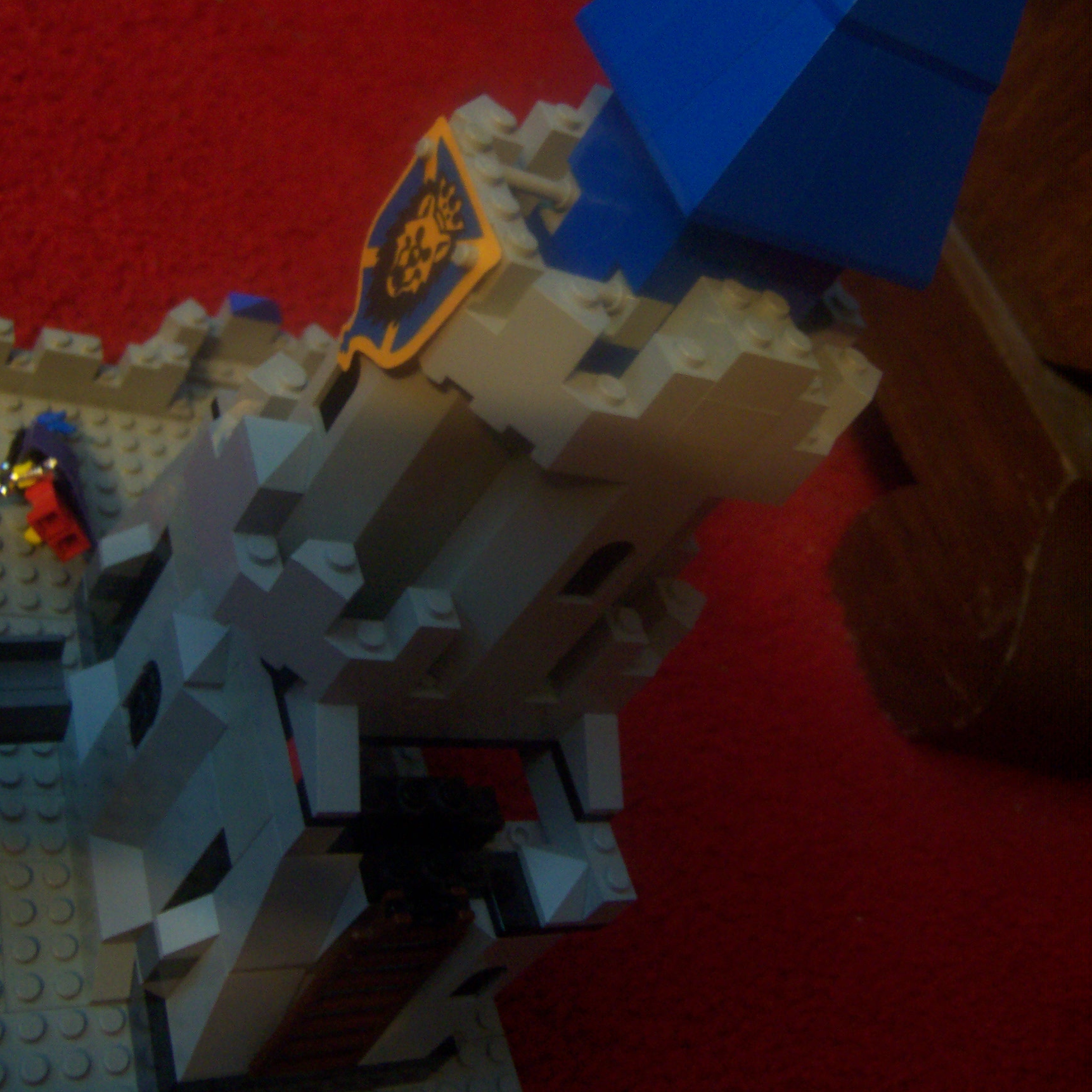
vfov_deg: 42.7
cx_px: 545
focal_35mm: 39
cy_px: 443
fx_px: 1392
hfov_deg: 42.8
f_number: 2.8
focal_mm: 5.5
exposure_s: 1/8
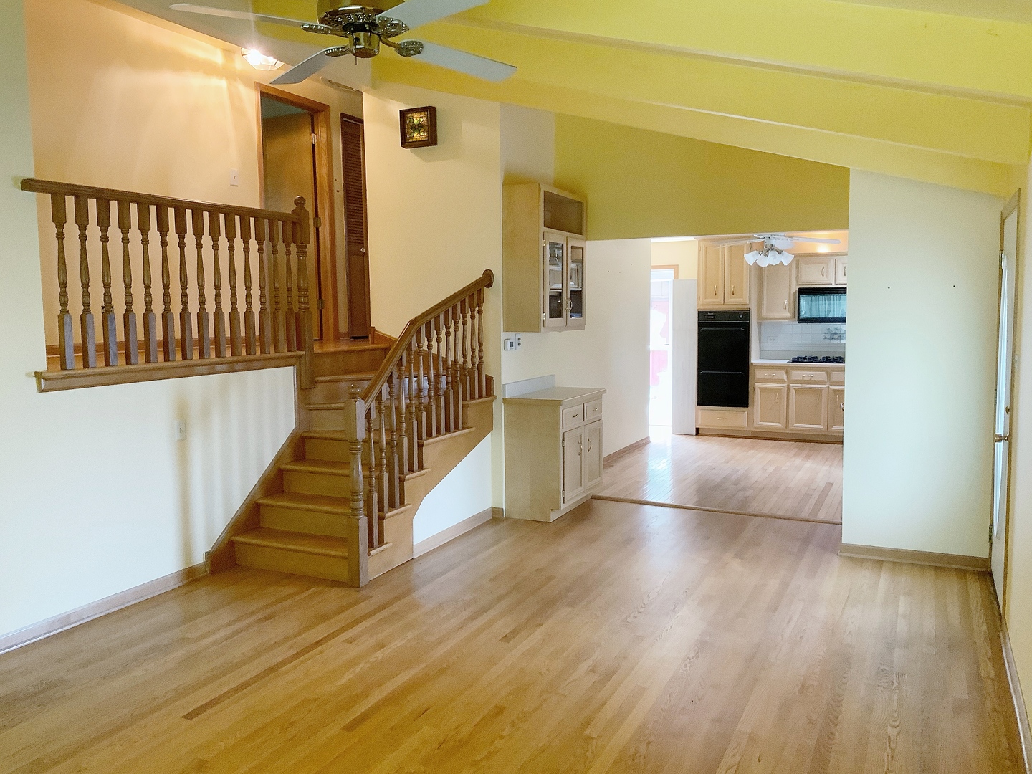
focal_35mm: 29
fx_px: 865
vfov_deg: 48.2
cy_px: 387
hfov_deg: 61.7
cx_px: 516
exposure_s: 1/40
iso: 200
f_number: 1.8
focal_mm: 3
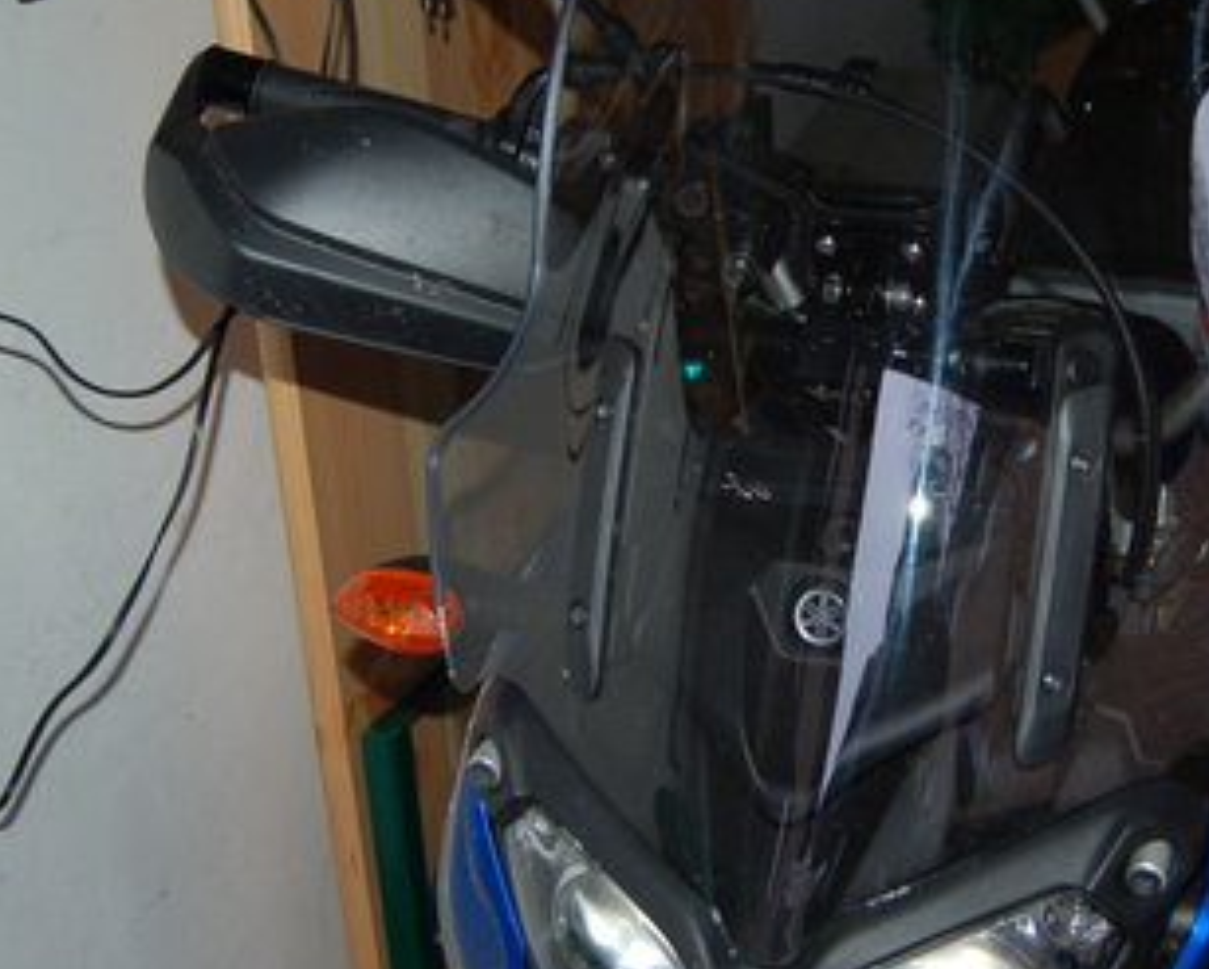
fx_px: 1969
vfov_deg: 27.6
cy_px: 412
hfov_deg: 33.8
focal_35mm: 55
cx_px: 827
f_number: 3.8
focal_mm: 20
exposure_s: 1/60
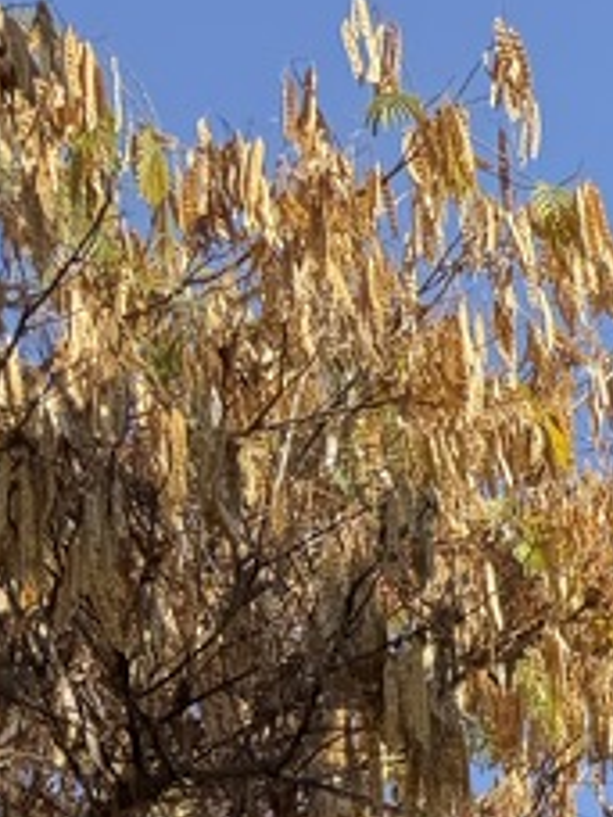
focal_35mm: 108
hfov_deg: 12.4
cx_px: 1151
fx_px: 2550
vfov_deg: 14.2
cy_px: 1788
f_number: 1.78
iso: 80
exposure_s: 1/1437
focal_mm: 6.76
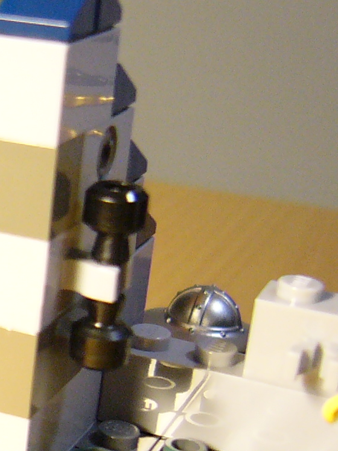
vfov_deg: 20.3
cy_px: 329
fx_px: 1250
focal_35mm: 96
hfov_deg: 14.2
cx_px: -195
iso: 200
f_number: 2.8
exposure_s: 1/20
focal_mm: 5.8
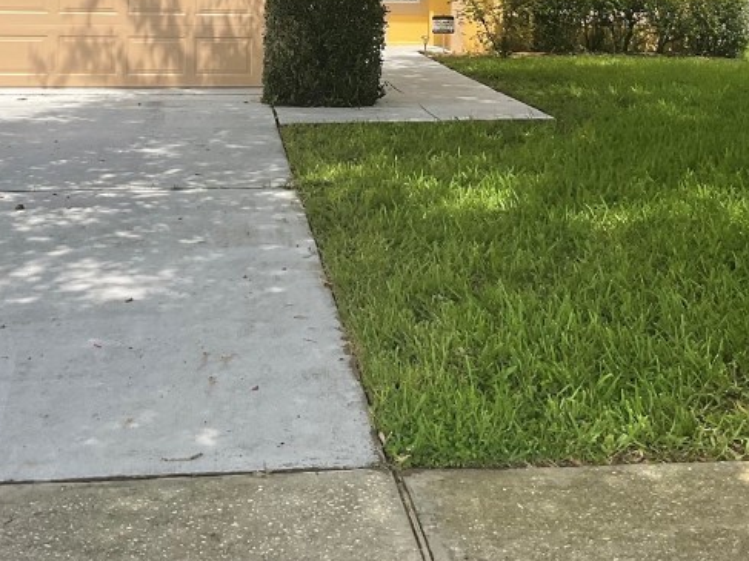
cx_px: 380
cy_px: -8
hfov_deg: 31.7
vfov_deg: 23.0
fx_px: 1320
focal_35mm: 61
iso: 16
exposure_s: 1/1221
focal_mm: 3
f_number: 1.8
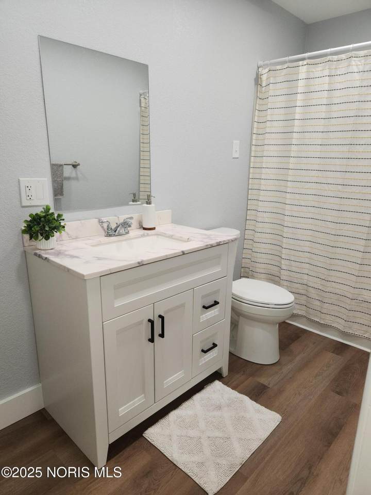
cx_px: 186
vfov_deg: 73.9
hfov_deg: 58.9
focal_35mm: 23
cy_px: 248
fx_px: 329
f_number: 1.8
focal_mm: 5.4
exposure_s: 1/60
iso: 50
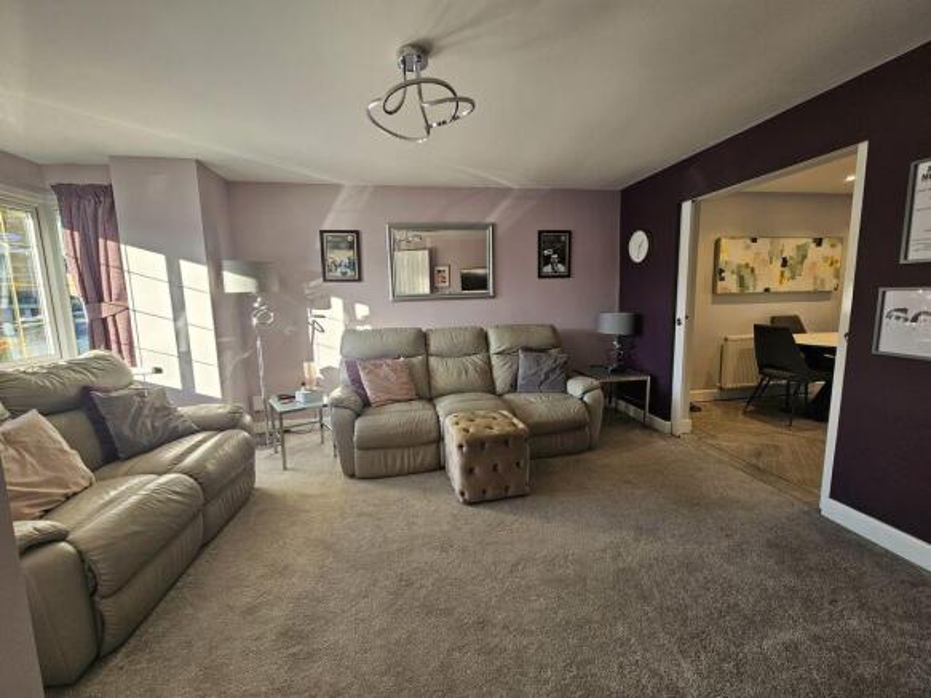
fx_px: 350
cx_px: 466
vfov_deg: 89.9
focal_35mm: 13
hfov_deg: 106.2
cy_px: 349
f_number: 2.2
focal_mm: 2.2
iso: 64
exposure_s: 1/50
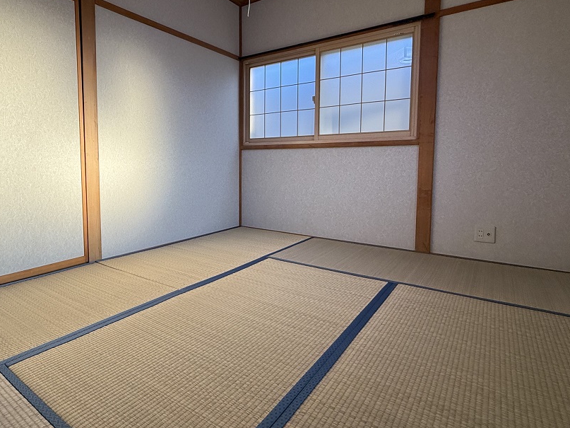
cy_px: 187
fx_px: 346
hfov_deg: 78.0
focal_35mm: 21
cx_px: 226
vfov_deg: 63.2
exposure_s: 1/190
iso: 50
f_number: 2.2
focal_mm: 2.22
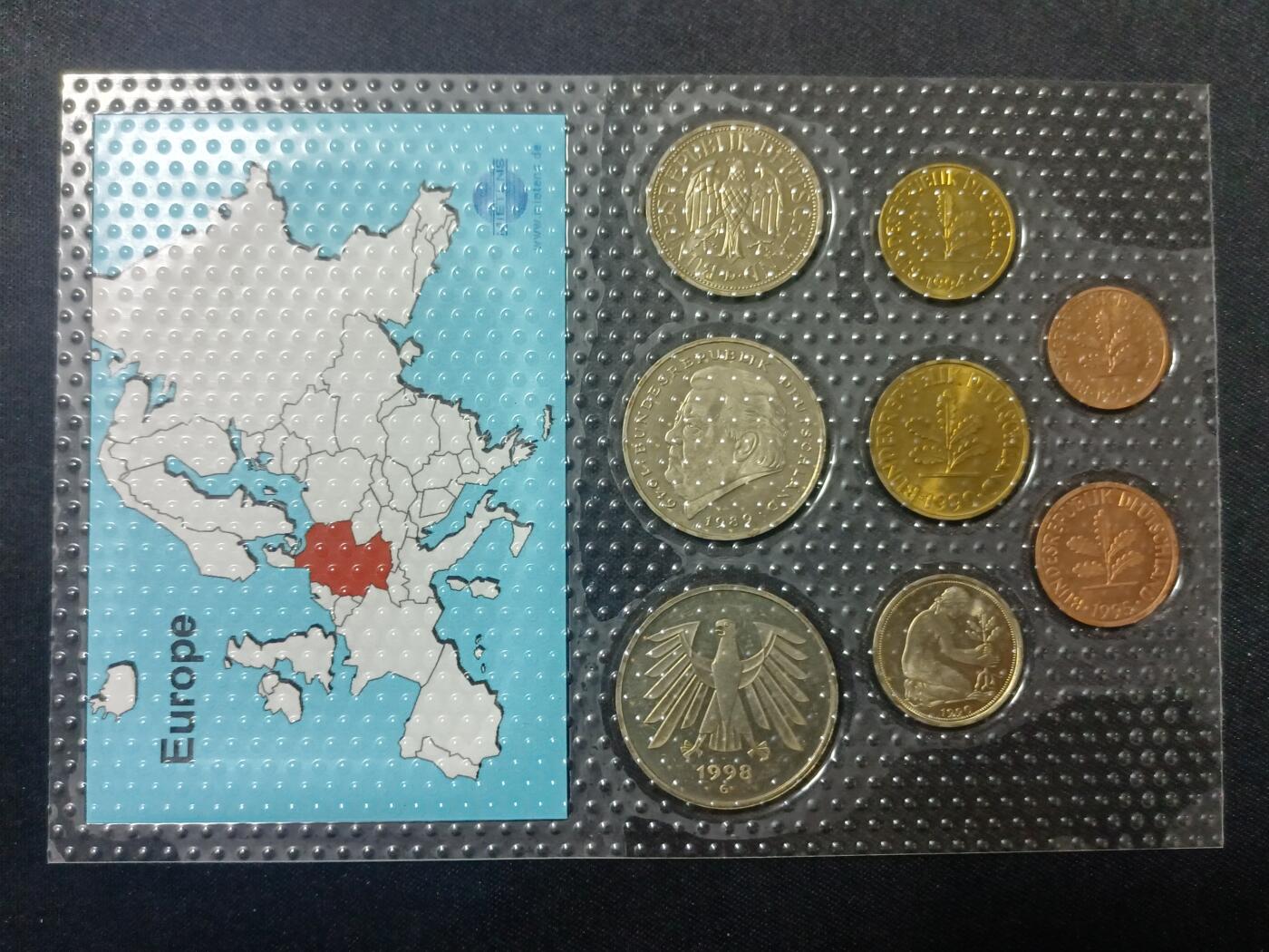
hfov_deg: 56.8
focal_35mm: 32
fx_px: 1173
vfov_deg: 44.2
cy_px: 476
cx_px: 634
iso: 734
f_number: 1.8
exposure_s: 1/30
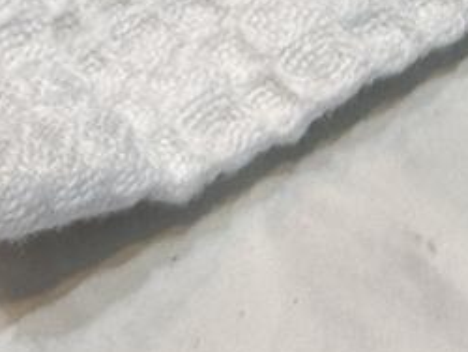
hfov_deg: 6.3
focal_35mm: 307
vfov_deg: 4.6
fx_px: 4155
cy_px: -850
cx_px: 925
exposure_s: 1/60
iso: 100
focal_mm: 6.76
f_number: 1.78
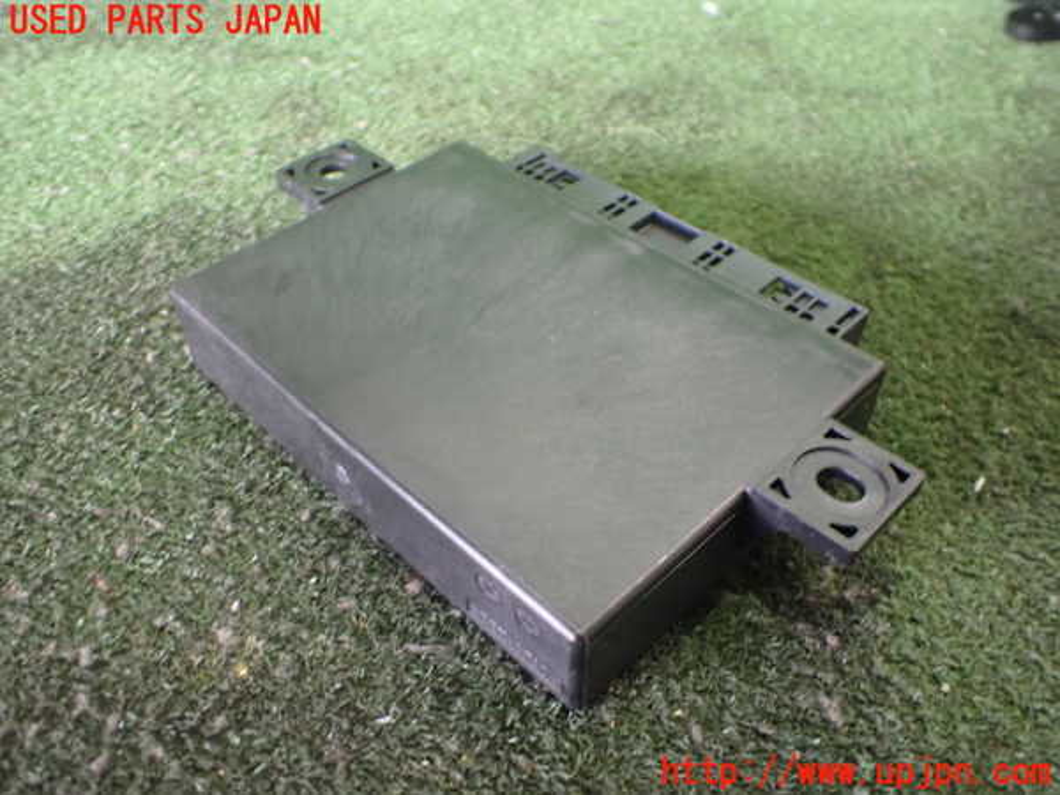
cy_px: 398
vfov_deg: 46.8
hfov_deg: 60.0
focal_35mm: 30
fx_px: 919
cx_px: 530
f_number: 2.3
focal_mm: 5.4
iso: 800
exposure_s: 1/50
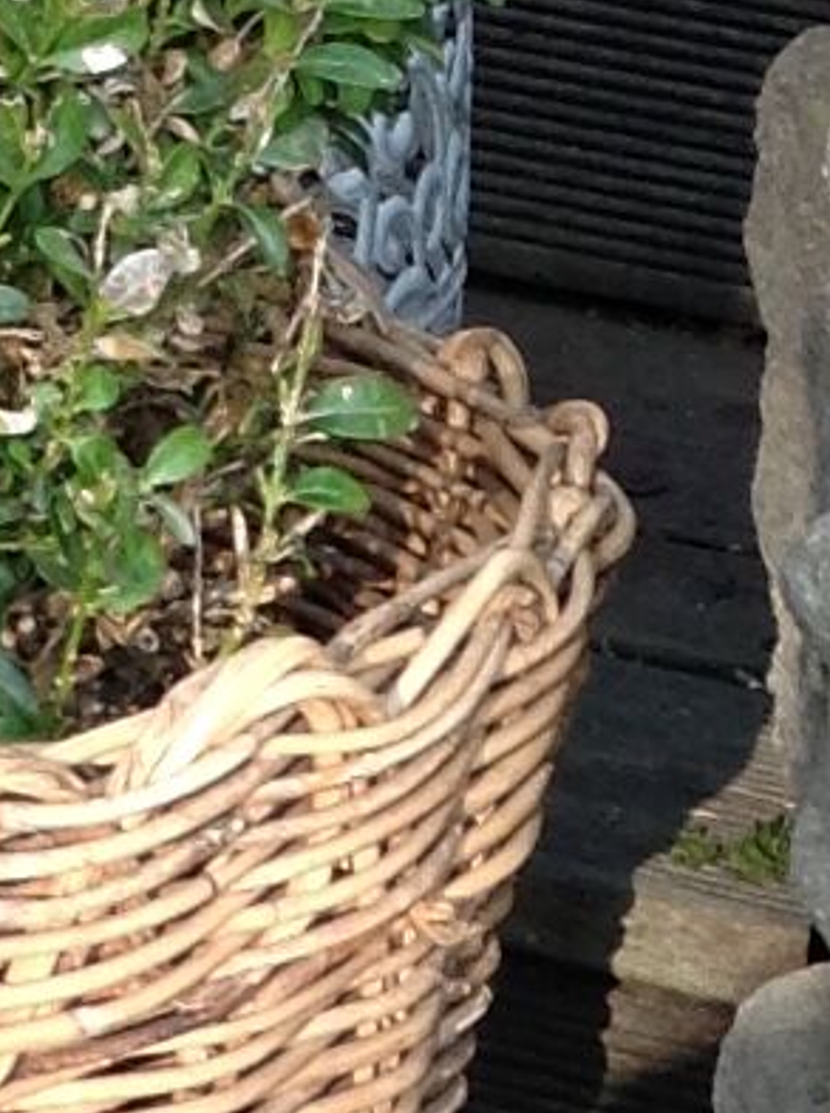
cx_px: 558
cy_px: 2031
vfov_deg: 8.3
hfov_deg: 6.4
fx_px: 7413
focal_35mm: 231
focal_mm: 4.28
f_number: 2.4
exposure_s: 1/137
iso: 50
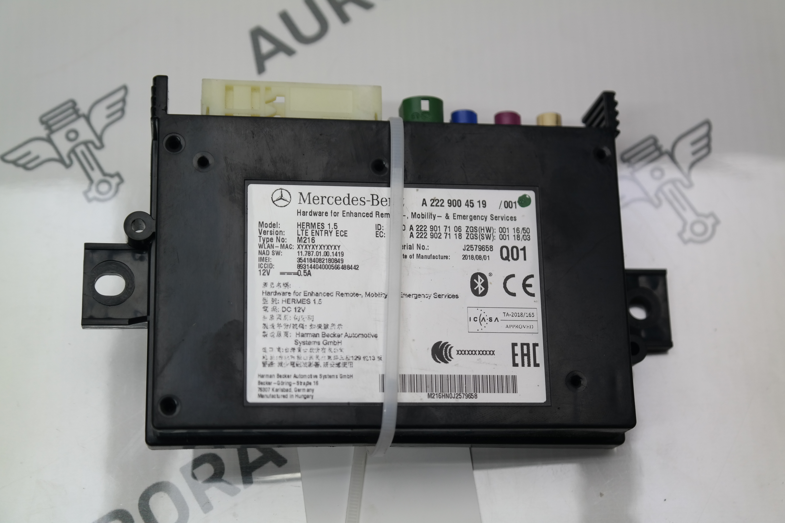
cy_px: 262
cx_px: 392
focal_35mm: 61
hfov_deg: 32.9
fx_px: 1330
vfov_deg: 22.3
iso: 200
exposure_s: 1/80
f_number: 5
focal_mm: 40
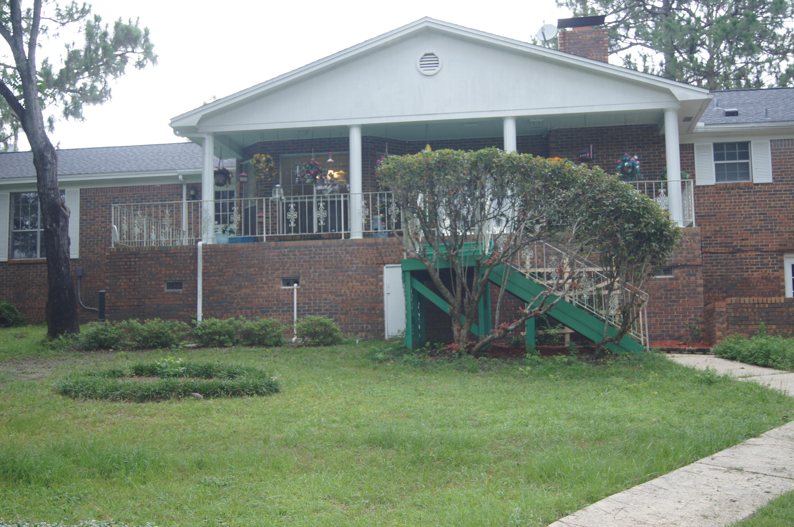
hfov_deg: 46.4
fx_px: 925
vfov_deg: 31.8
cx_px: 397
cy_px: 264
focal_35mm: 42
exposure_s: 1/60
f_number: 4.5
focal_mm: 28
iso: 100
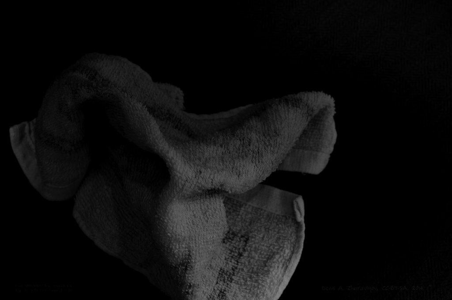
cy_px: 150
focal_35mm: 75
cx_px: 226
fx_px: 940
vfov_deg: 18.1
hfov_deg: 27.0
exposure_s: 30
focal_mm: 50
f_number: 6.3
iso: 200
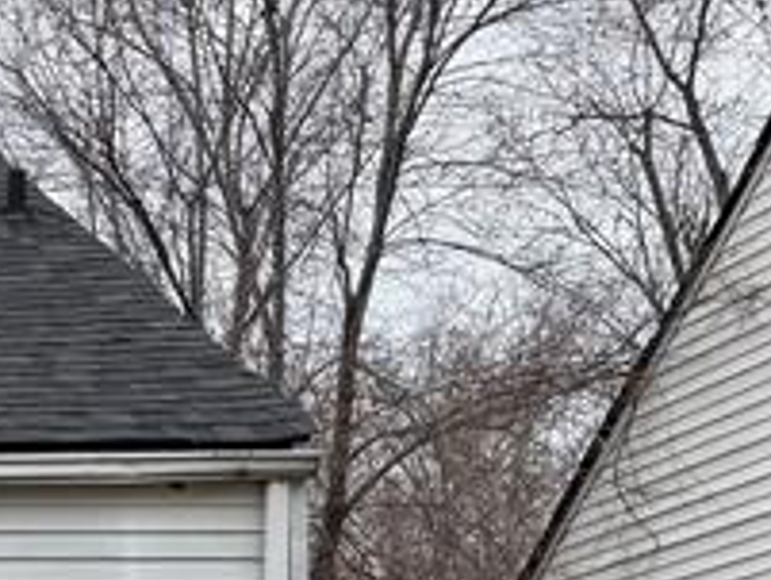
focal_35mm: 122
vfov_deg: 11.8
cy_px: 795
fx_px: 2719
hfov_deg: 14.0
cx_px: -698
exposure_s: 1/898
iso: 80
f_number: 1.78
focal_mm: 6.76
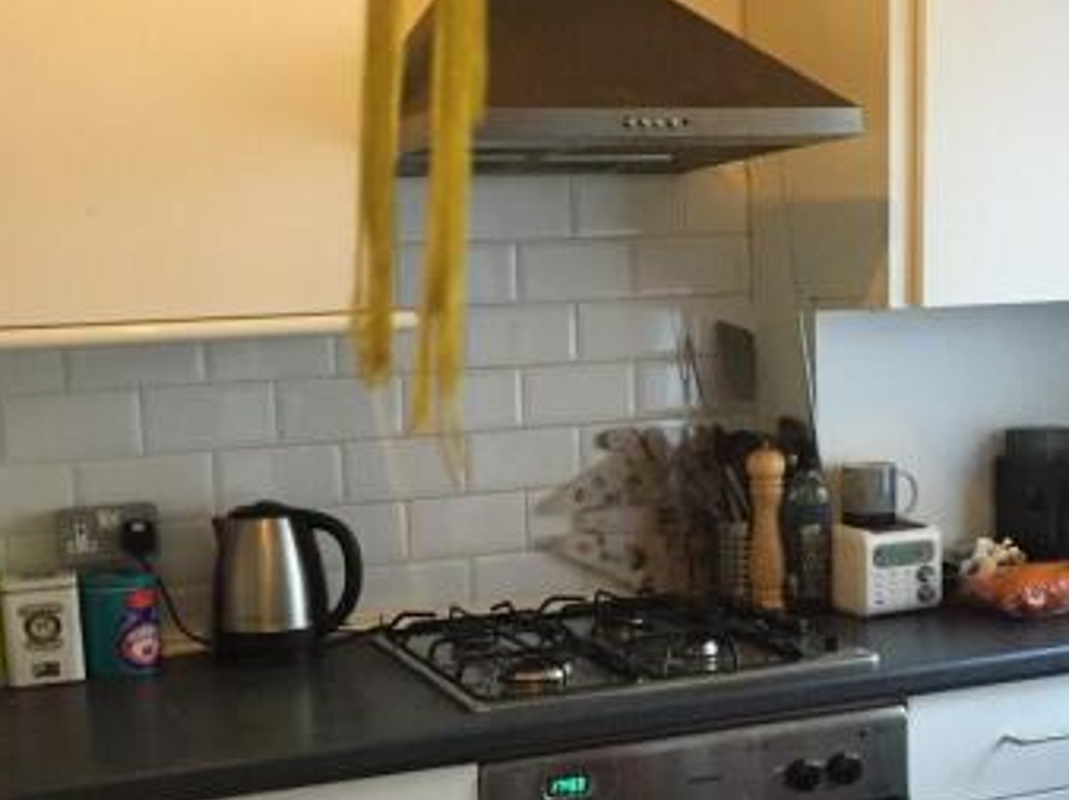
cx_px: 501
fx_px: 1543
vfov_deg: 28.9
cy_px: 539
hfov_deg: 38.2
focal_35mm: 50
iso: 250
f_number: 2.2
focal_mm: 4.15
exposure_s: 1/25
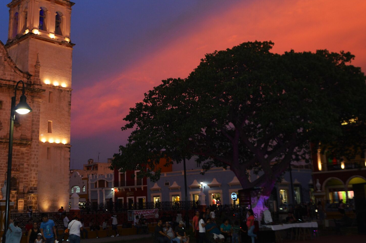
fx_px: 457
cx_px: 141
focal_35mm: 45
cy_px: 66
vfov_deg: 29.4
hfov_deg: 43.3
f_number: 4
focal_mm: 18
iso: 400
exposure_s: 1/60
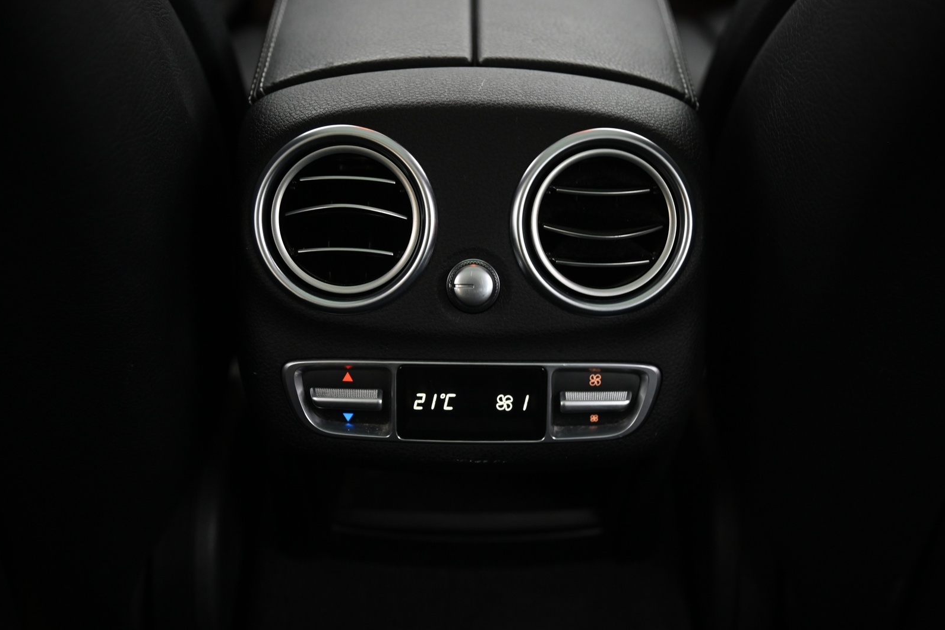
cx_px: 476
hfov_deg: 38.9
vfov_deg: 26.5
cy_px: 320
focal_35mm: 51
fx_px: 1339
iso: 2000
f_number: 4
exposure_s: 1/13
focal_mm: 50
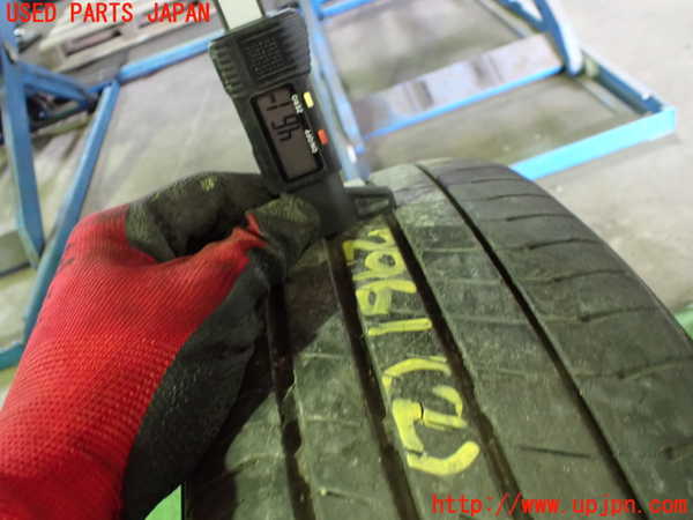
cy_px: 260
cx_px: 346
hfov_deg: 60.0
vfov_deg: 46.8
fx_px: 601
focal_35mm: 30
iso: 1250
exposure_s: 1/30
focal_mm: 5.4
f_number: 2.3
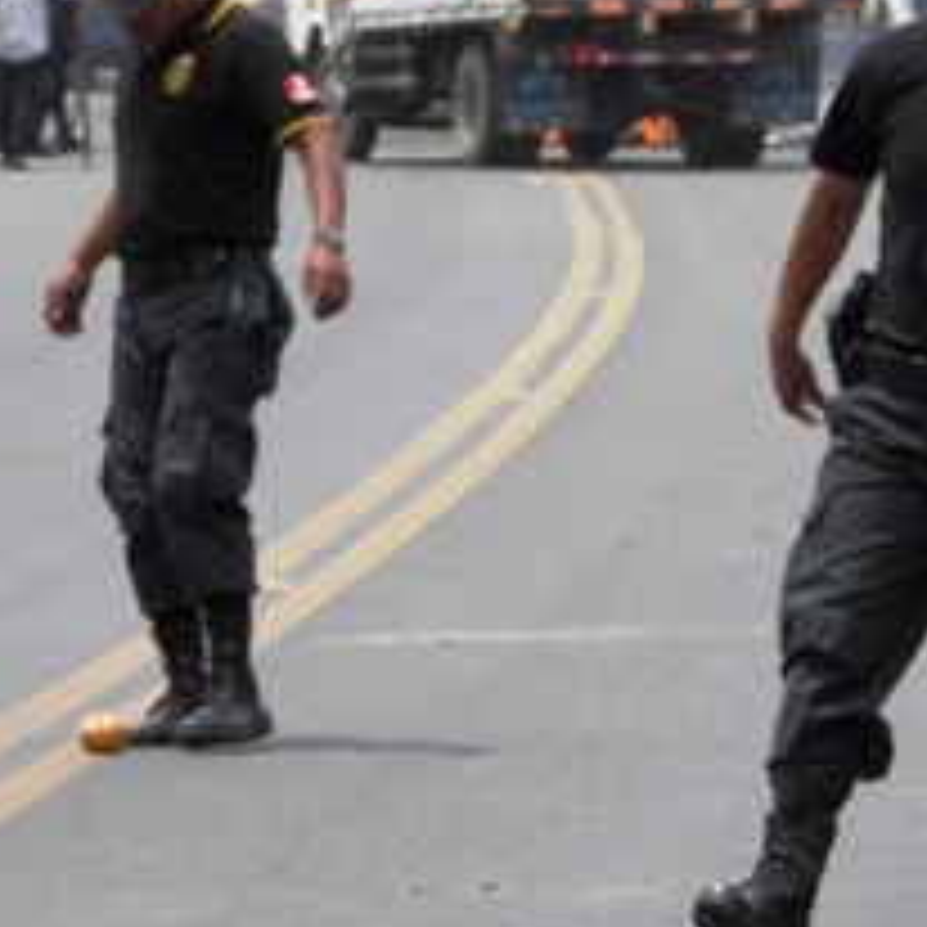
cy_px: 297
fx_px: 16755
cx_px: 860
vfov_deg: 3.2
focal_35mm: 553
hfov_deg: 3.2
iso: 50
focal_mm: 51.5
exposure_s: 1/250
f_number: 6
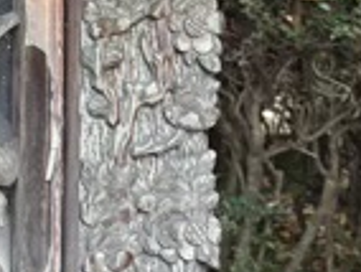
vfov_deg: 11.1
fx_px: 1337
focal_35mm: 128
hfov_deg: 13.1
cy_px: -167
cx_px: -384
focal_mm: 5.96
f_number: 1.6
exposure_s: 1/60
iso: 250
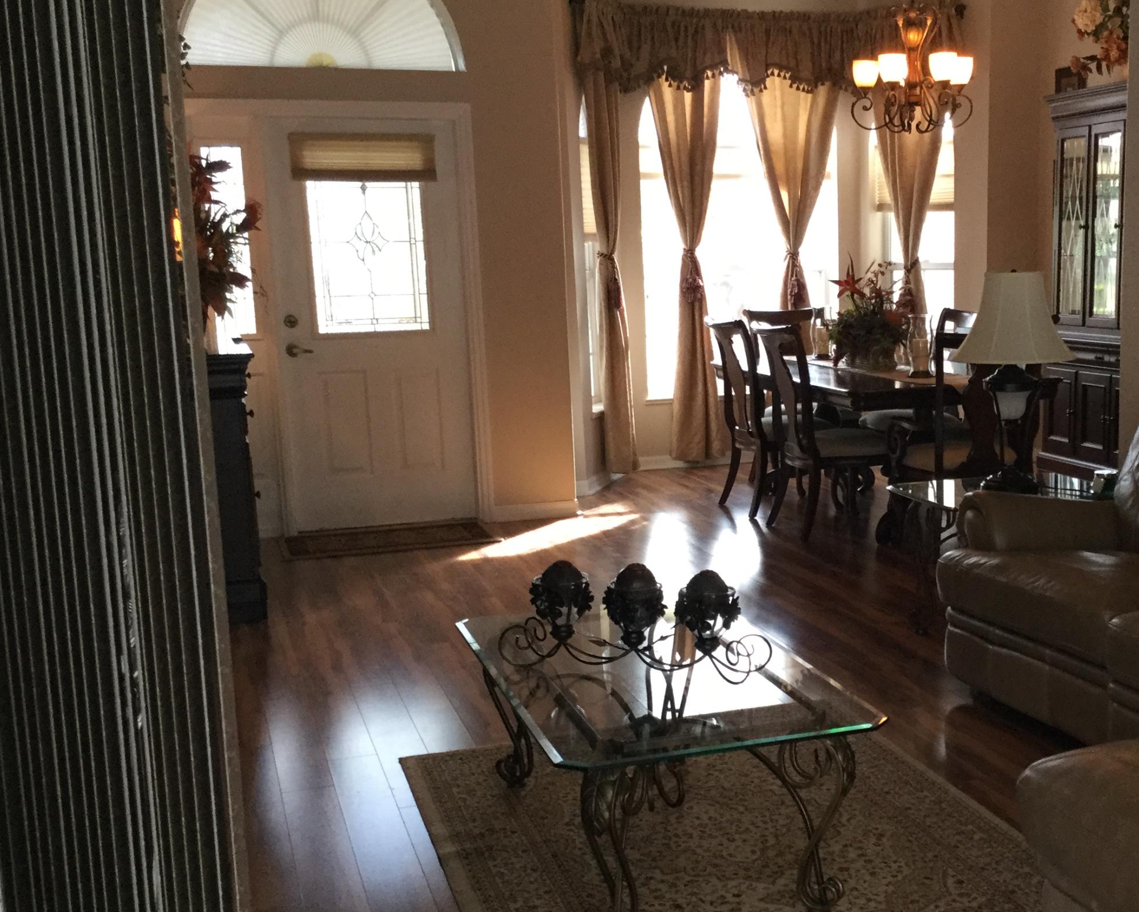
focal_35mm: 46
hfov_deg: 39.6
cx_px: 798
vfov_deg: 32.7
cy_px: 524
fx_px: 1551
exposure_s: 1/30
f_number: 2.4
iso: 40
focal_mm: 3.3
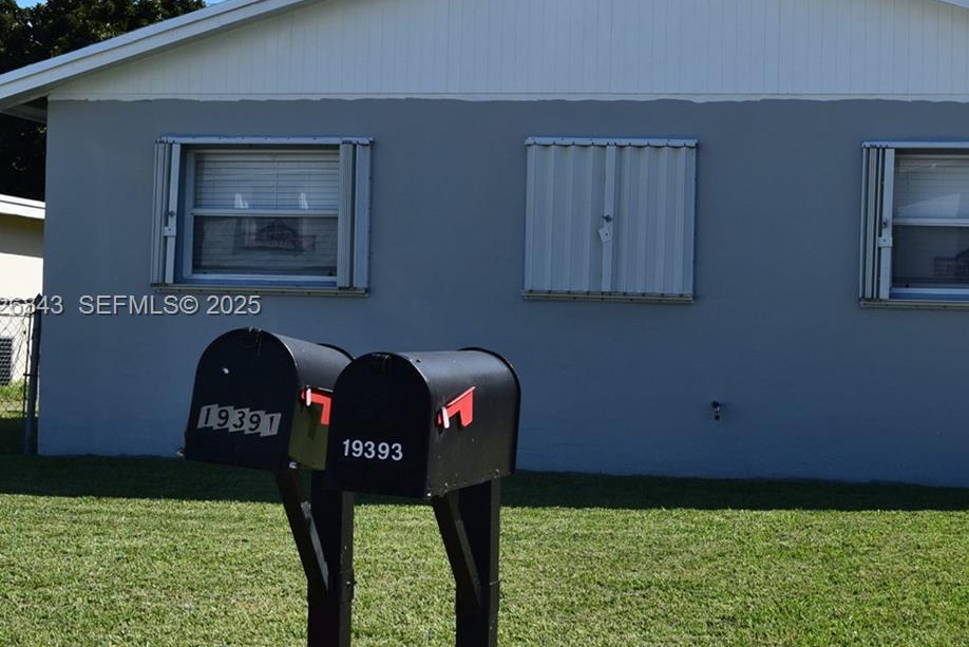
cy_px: 308
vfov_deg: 20.0
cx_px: 777
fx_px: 1831
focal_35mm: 68
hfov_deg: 29.0
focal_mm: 26
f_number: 11
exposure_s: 1/400
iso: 400
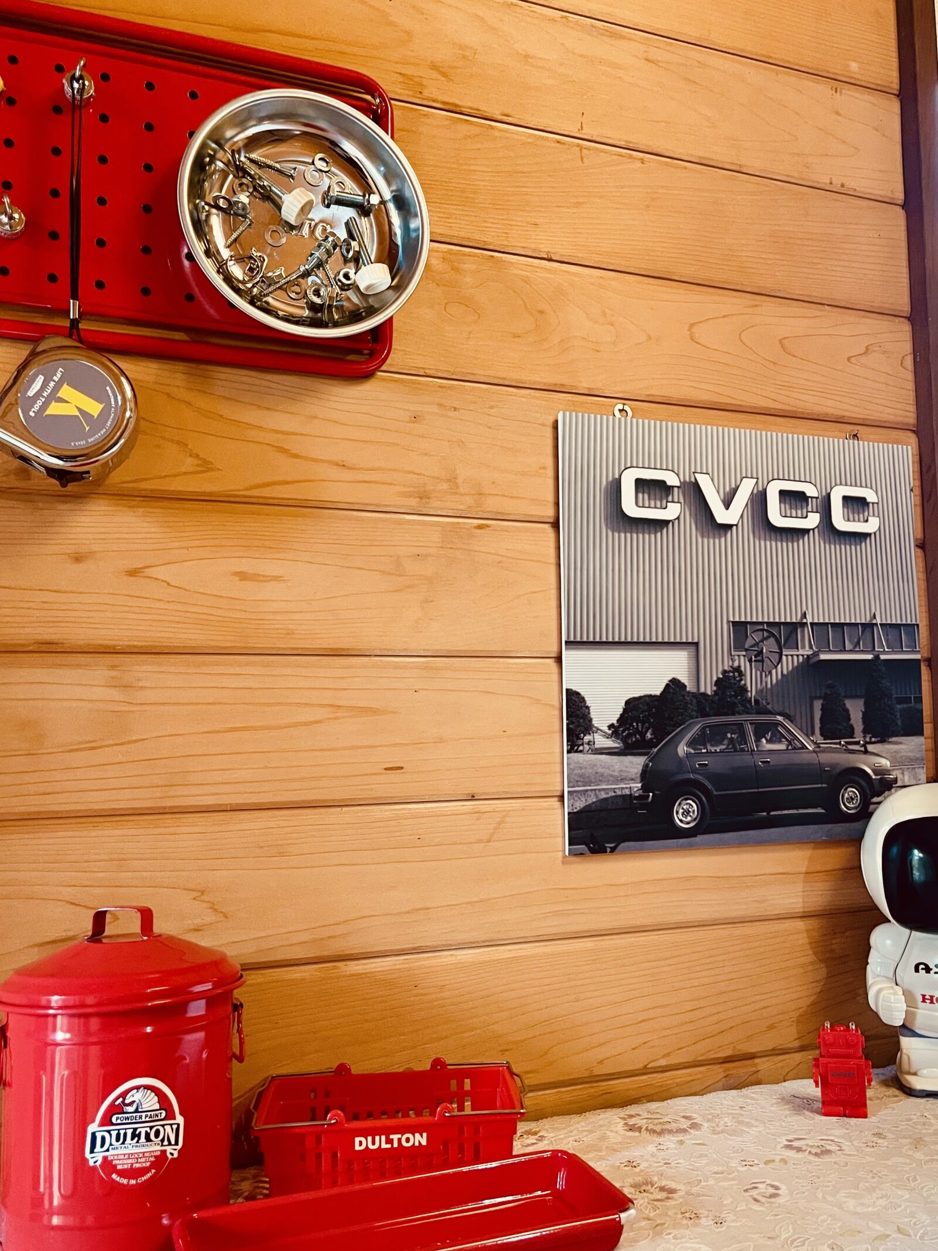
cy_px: 625
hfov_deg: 46.6
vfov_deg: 60.0
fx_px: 1084
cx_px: 549
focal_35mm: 30
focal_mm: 5.1
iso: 320
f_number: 1.6
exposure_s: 1/50
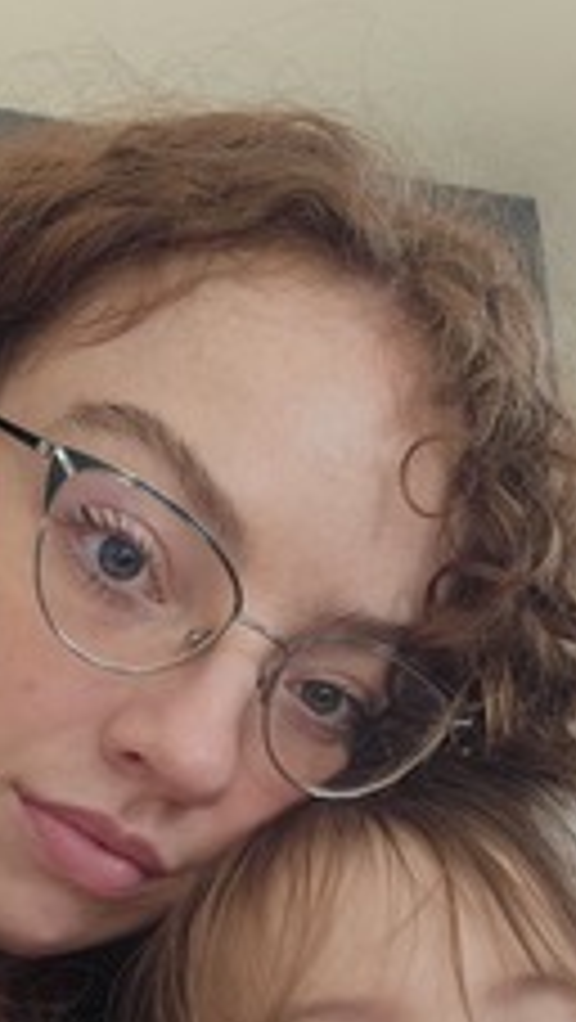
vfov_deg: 32.7
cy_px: 959
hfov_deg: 19.9
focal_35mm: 60
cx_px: 119
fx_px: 1626
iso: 160
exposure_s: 1/120
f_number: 2.2
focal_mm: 3.3
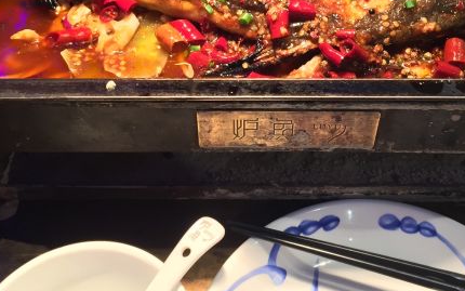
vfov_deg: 25.8
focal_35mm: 50
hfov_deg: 40.2
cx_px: 266
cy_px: 108
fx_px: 634
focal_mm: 4.15
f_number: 2.2
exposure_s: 1/33
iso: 100
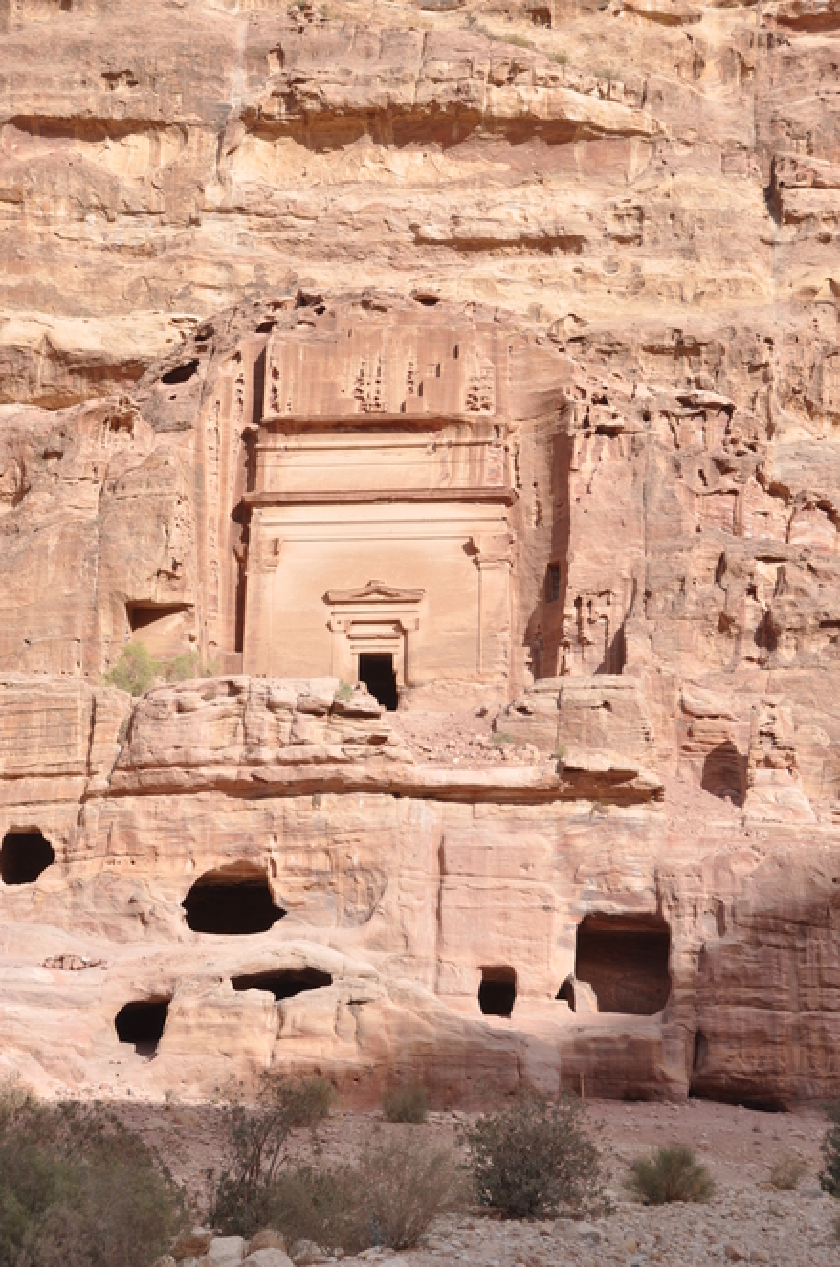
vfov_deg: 29.3
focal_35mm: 69
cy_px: 634
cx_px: 420
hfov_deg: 19.7
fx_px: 2424
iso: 200
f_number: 10
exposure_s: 1/400
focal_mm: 46
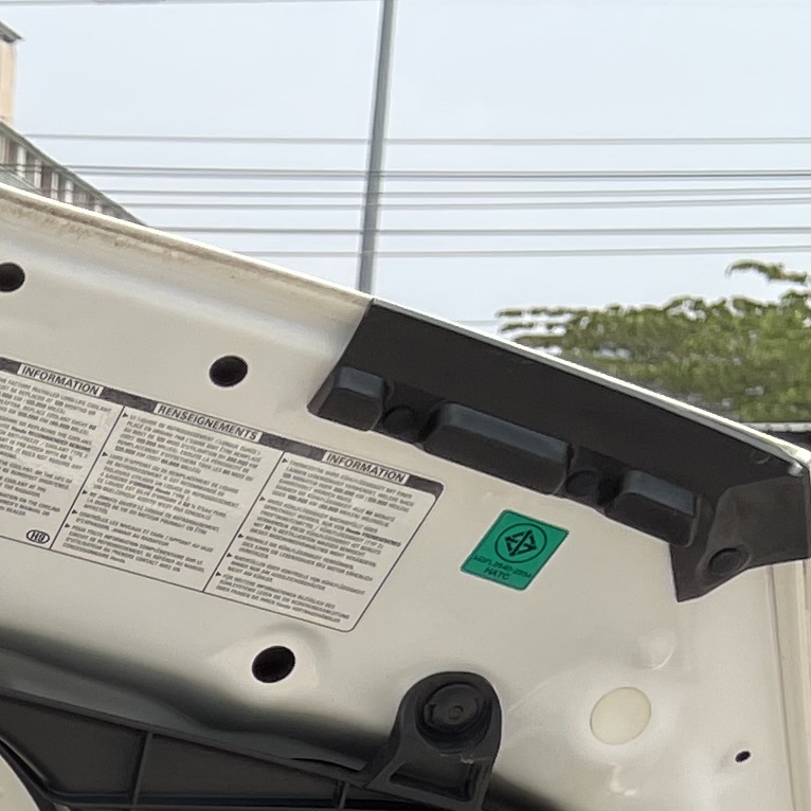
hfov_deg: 13.1
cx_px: -627
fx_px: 3207
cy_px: 1527
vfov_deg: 12.9
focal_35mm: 121
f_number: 1.6
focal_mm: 5.1
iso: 32
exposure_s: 1/2660
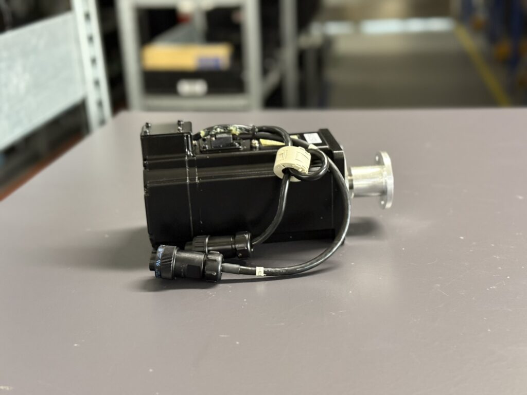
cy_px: 198
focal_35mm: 48
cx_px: 264
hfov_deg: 39.7
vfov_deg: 30.3
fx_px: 731
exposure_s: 1/33
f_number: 1.78
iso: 400
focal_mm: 6.76
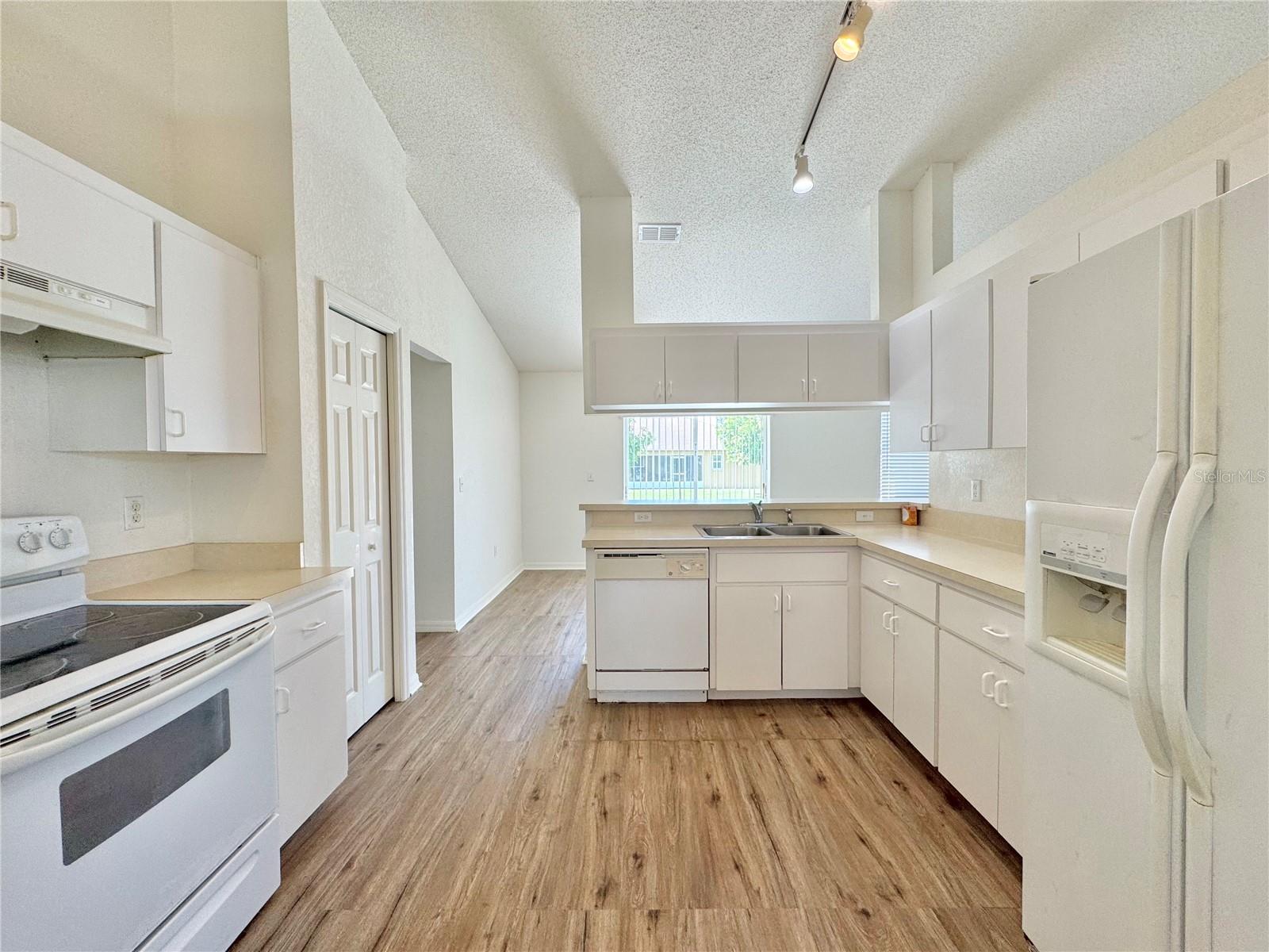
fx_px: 513
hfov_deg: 102.1
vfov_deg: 85.7
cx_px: 634
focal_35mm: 14
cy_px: 476
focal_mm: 2.22
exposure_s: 1/120
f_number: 2.2
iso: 100
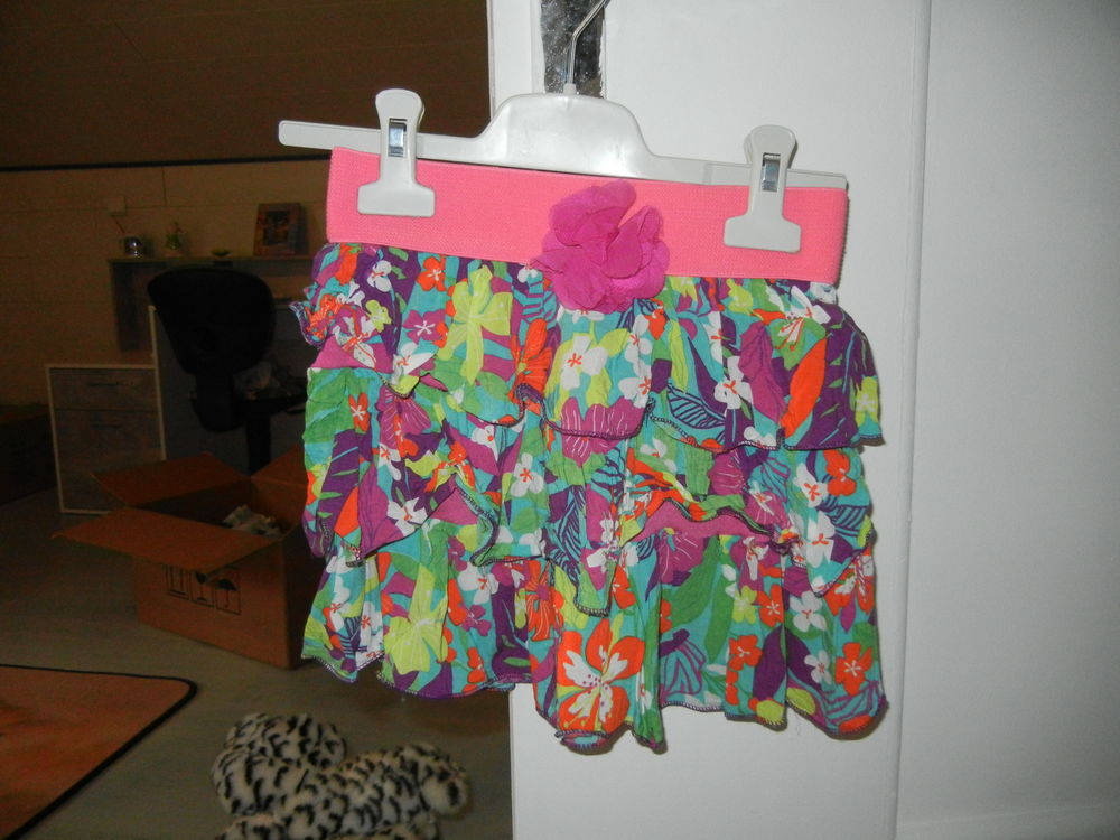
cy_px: 420
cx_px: 560
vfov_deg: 46.8
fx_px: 971
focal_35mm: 30
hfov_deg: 60.0
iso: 800
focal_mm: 5.4
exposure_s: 1/30
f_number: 3.5
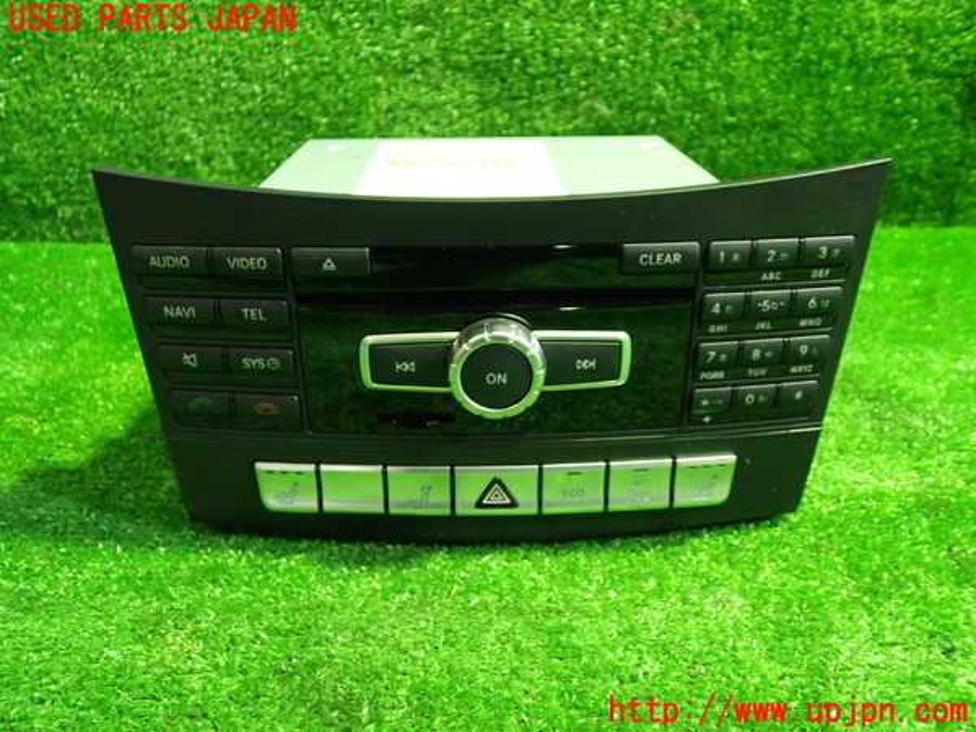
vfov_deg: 46.8
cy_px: 366
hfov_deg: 60.0
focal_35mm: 30
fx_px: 846
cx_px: 488
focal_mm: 5.4
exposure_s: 1/30
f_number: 2.3
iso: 640
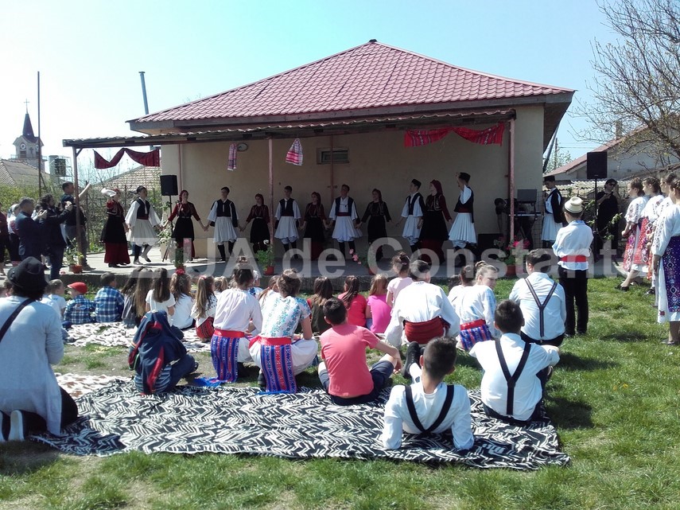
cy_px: 255
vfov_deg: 45.4
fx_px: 609
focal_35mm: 31
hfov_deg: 58.4
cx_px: 340
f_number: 2.2
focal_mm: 3.31
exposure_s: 1/874
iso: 50
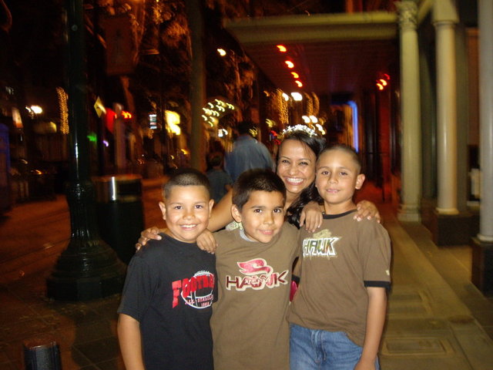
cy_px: 185
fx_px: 541
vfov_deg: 37.7
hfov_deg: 49.0
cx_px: 246
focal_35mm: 38
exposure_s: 1/15
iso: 200
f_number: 2.7
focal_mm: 6.2
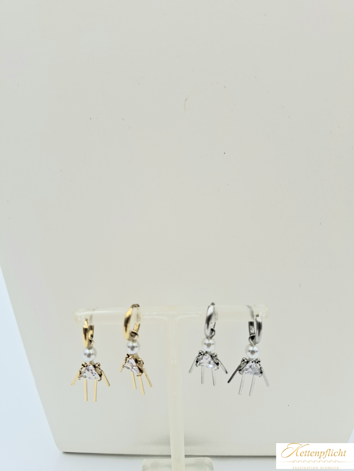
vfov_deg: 73.9
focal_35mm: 23
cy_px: 236
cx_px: 177
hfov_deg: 58.9
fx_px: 314
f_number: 1.8
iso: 50
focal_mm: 5.54
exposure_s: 1/238
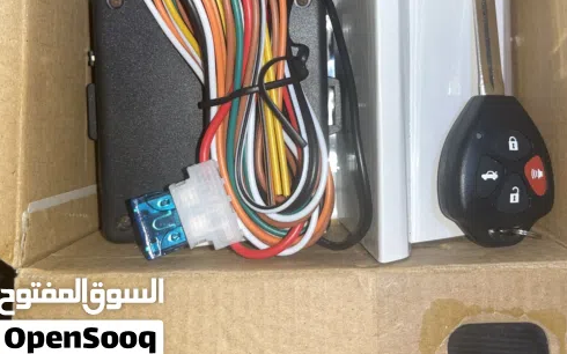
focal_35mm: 36
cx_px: 338
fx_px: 556
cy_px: 111
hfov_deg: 53.7
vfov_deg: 34.9
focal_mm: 5.1
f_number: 1.6
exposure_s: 1/64
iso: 32
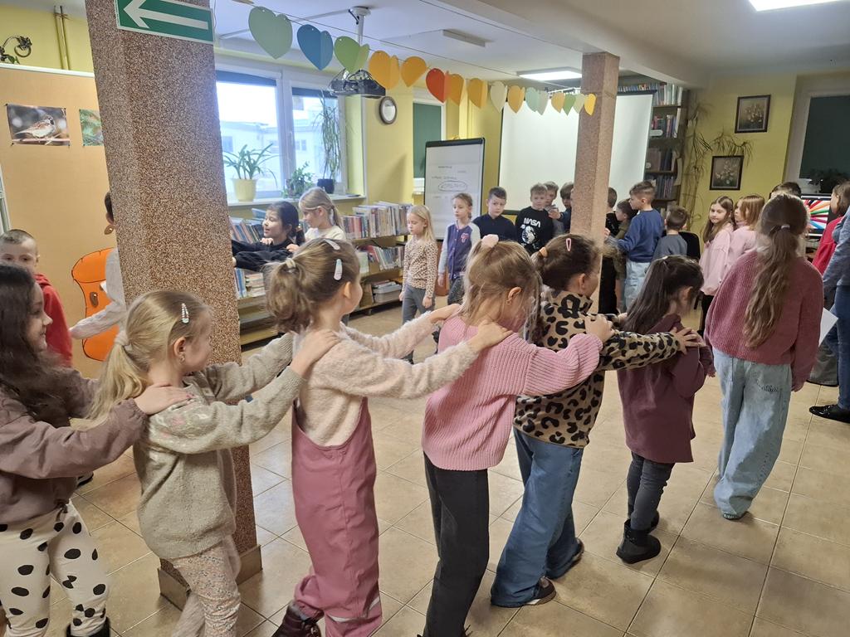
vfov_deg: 58.9
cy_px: 318
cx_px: 425
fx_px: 565
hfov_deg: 73.9
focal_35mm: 23
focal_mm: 5.54
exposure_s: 1/100
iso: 250
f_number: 1.8
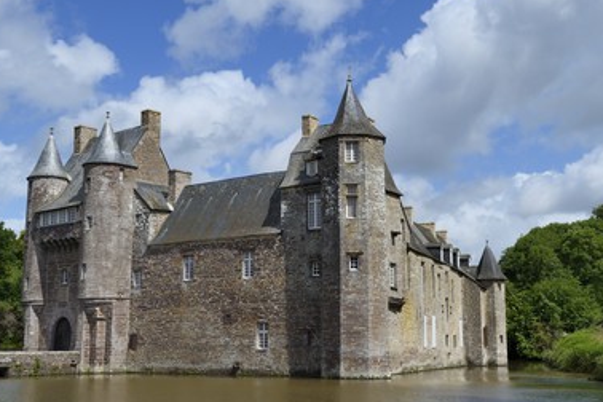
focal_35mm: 50
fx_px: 837
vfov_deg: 27.0
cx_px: 286
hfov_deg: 39.6
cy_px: 207
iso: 200
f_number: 18
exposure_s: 1/200
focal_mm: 45
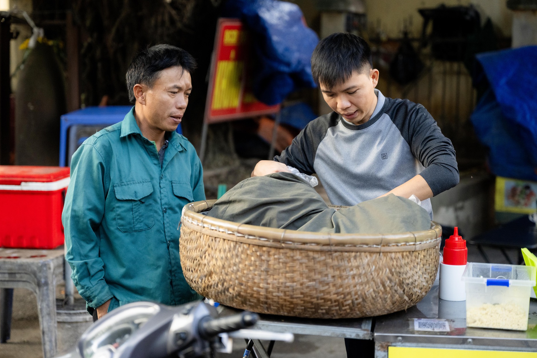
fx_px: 1118
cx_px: 267
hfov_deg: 27.0
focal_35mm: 75
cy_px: 181
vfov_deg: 18.2
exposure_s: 1/1250
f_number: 2.8
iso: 1600
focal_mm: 70
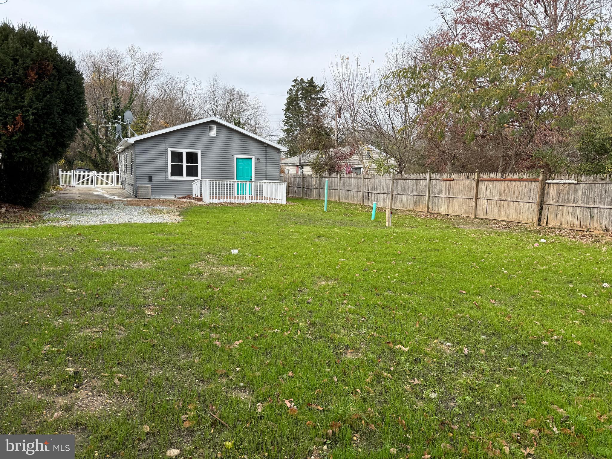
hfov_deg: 71.6
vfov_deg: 56.8
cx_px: 306
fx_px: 424
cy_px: 230
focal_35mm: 24
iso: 80
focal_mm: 6.76
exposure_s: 1/1727
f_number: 1.78
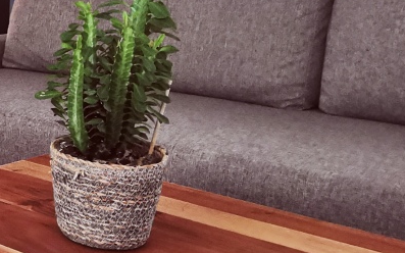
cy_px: 54
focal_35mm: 68
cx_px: -237
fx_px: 750
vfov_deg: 19.0
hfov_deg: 23.0
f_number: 2.2
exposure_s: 1/100
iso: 200
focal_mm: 2.26
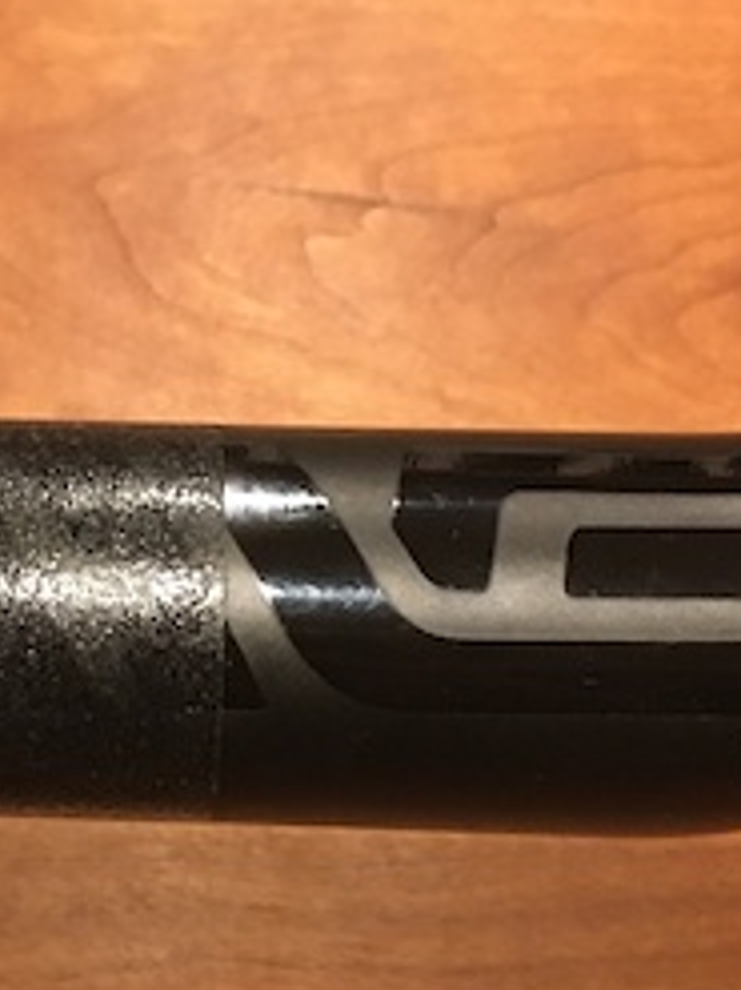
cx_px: -120
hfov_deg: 15.2
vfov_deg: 20.9
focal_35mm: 94
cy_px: 497
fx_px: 2685
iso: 200
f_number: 2.2
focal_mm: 4.15
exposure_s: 1/15
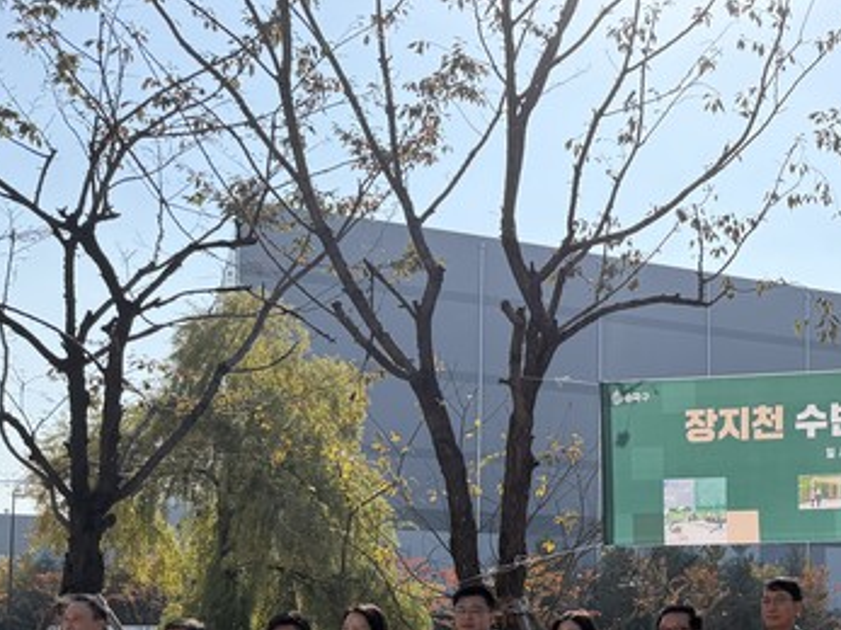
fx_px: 1311
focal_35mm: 54
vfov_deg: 26.1
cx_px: 926
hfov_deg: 31.5
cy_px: 568
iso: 125
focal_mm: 6.76
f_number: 1.78
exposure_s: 1/6173
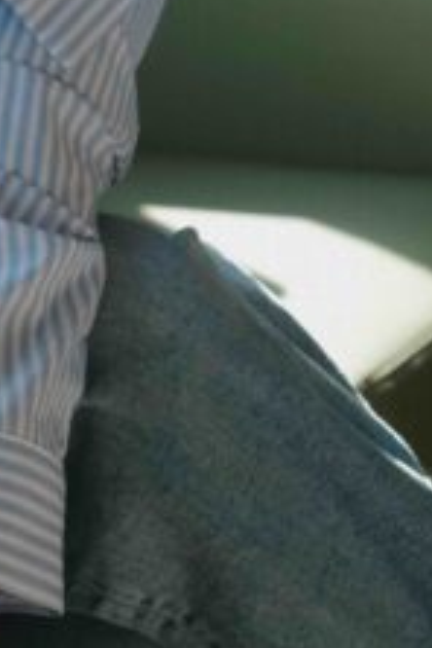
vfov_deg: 10.8
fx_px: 3276
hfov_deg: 7.5
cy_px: -420
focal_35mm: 182
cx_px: -140
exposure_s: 1/250
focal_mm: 35
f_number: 2.8
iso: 1000
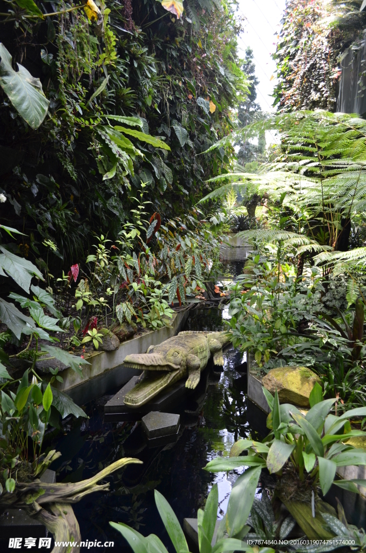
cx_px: 183
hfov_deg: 47.7
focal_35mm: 27
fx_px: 414
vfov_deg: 67.5
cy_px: 276
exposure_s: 1/100
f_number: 4.5
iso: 400
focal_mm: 18
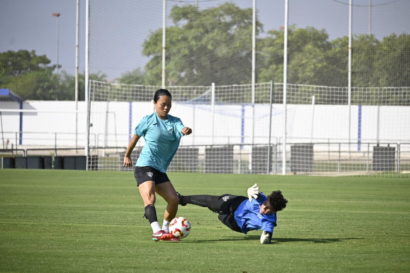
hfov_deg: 7.0
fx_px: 3349
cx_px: 216
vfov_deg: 4.7
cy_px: 141
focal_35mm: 294
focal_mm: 180
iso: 160
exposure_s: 1/1000
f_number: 5.6
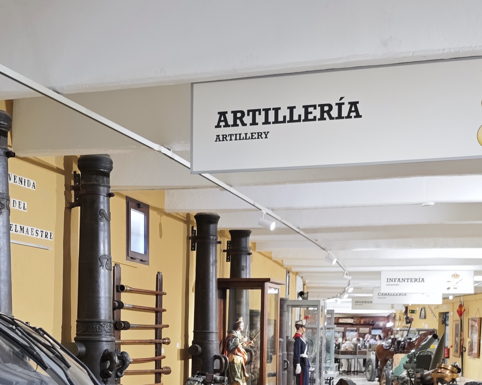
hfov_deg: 30.5
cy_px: 387
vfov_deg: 23.5
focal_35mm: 62
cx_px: 229
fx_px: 884
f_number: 1.63
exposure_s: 1/50
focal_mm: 8.72
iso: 250
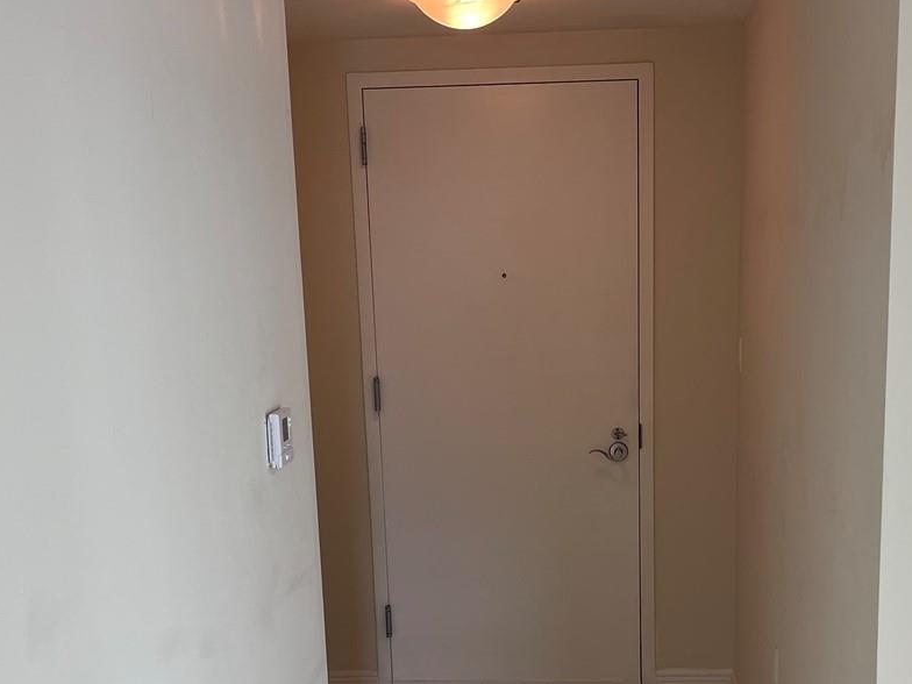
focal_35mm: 51
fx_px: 1344
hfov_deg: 37.4
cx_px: 516
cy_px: 584
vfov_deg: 27.7
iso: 50
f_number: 1.6
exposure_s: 1/120
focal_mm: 5.1
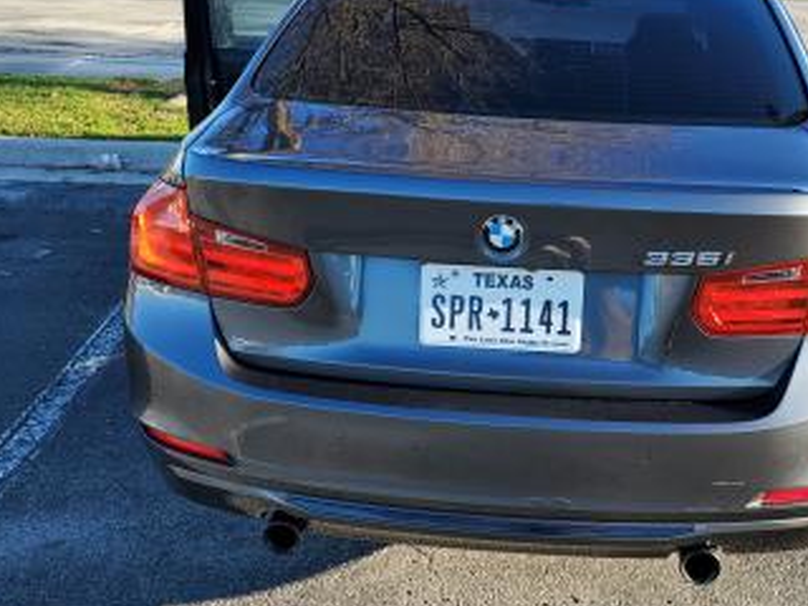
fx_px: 957
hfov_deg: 45.1
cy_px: 369
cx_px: 540
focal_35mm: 41
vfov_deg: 35.0
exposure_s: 1/592
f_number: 2.4
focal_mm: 4.3
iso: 50
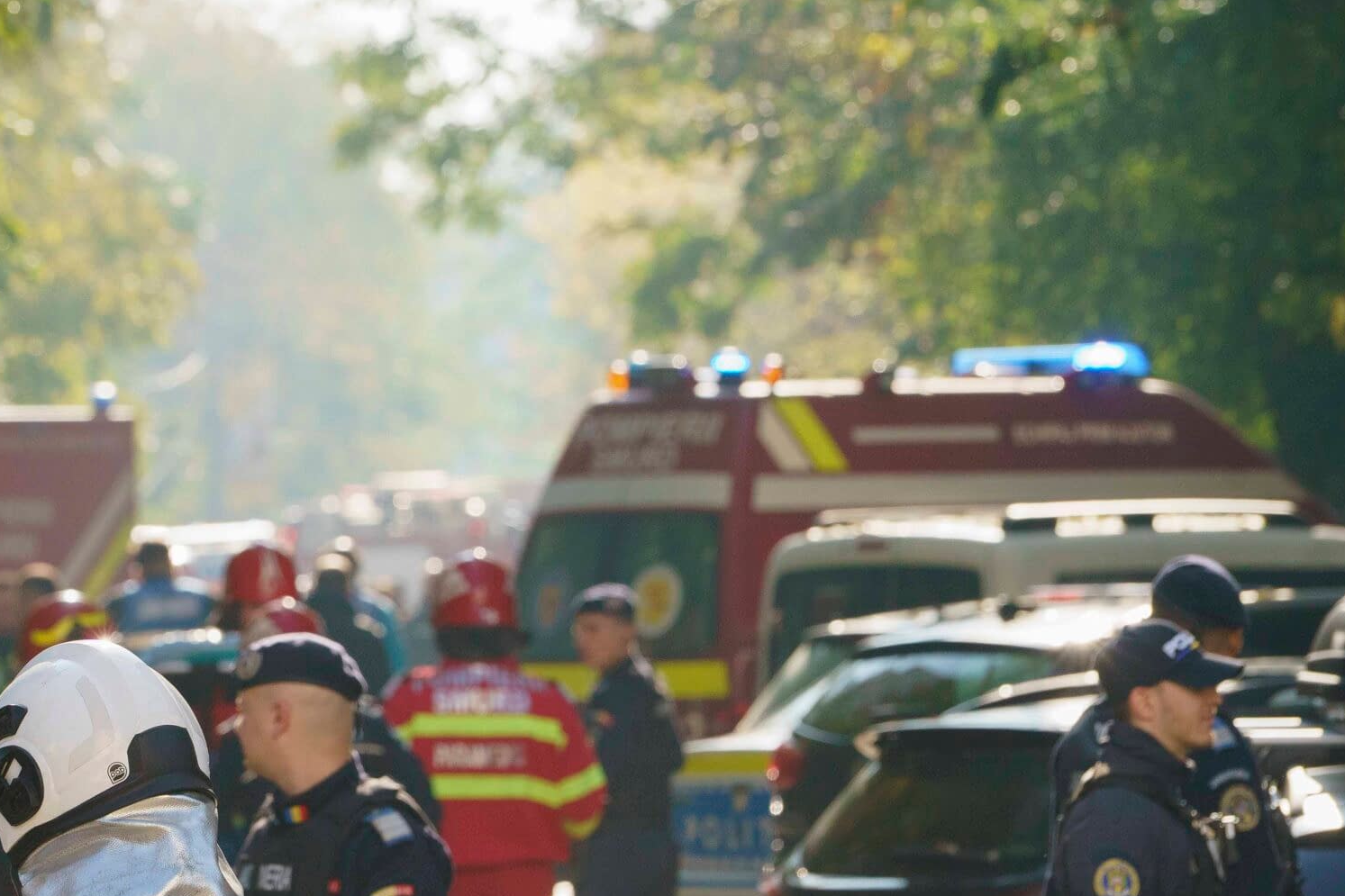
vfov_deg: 4.0
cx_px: 249
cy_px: 652
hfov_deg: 6.0
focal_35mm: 343
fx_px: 12813
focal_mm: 200
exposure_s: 1/1250
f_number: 8
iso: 1600
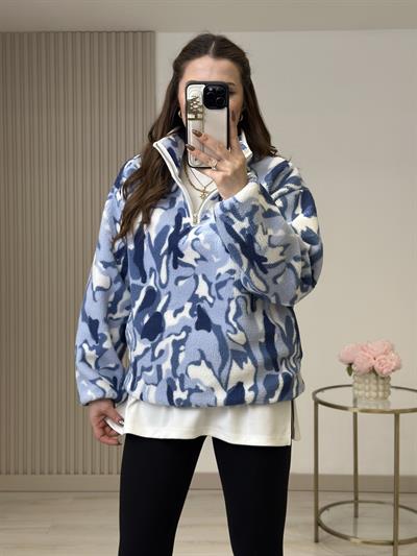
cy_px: 278
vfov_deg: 39.6
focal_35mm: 48
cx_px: 208
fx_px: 771
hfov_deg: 30.3
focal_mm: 6.86
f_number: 1.78
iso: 80
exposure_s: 1/392
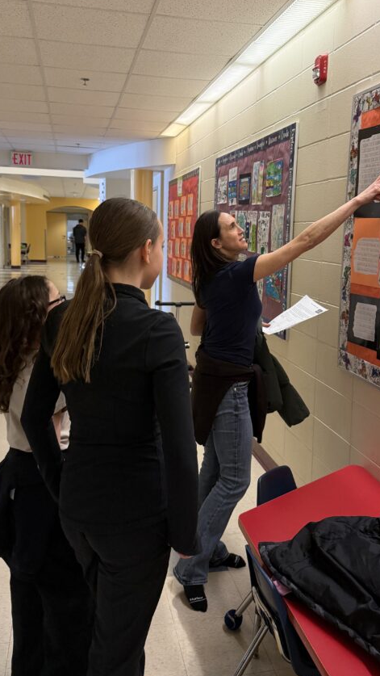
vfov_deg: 60.9
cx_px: 196
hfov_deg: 36.7
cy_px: 300
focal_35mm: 32
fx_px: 573
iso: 250
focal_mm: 6.76
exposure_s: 1/120
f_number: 1.78
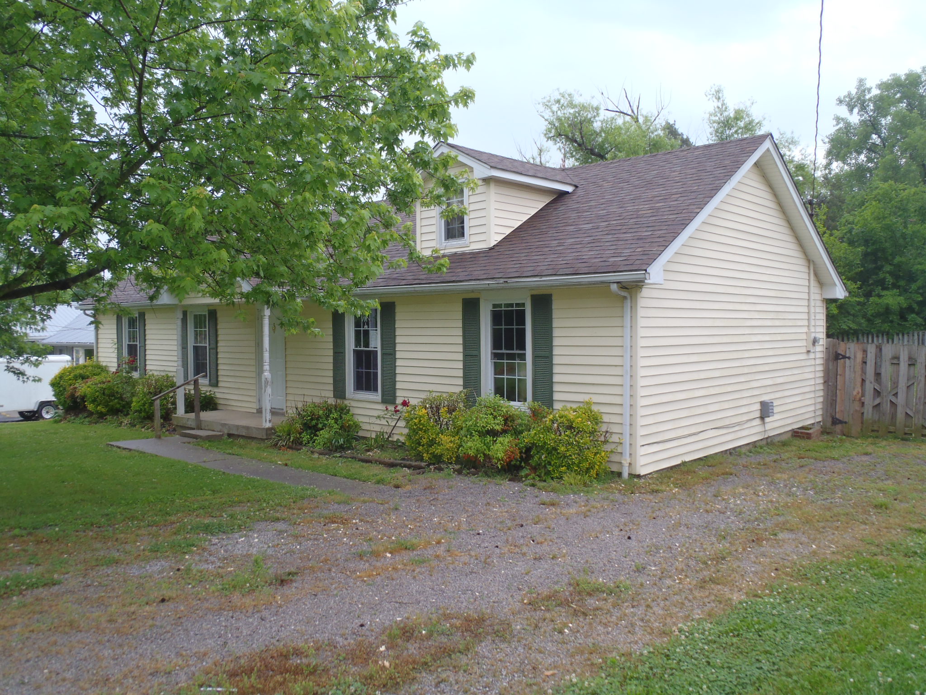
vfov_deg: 49.7
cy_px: 348
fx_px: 749
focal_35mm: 28
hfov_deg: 63.4
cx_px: 463
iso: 80
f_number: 3.9
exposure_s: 1/80
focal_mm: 5
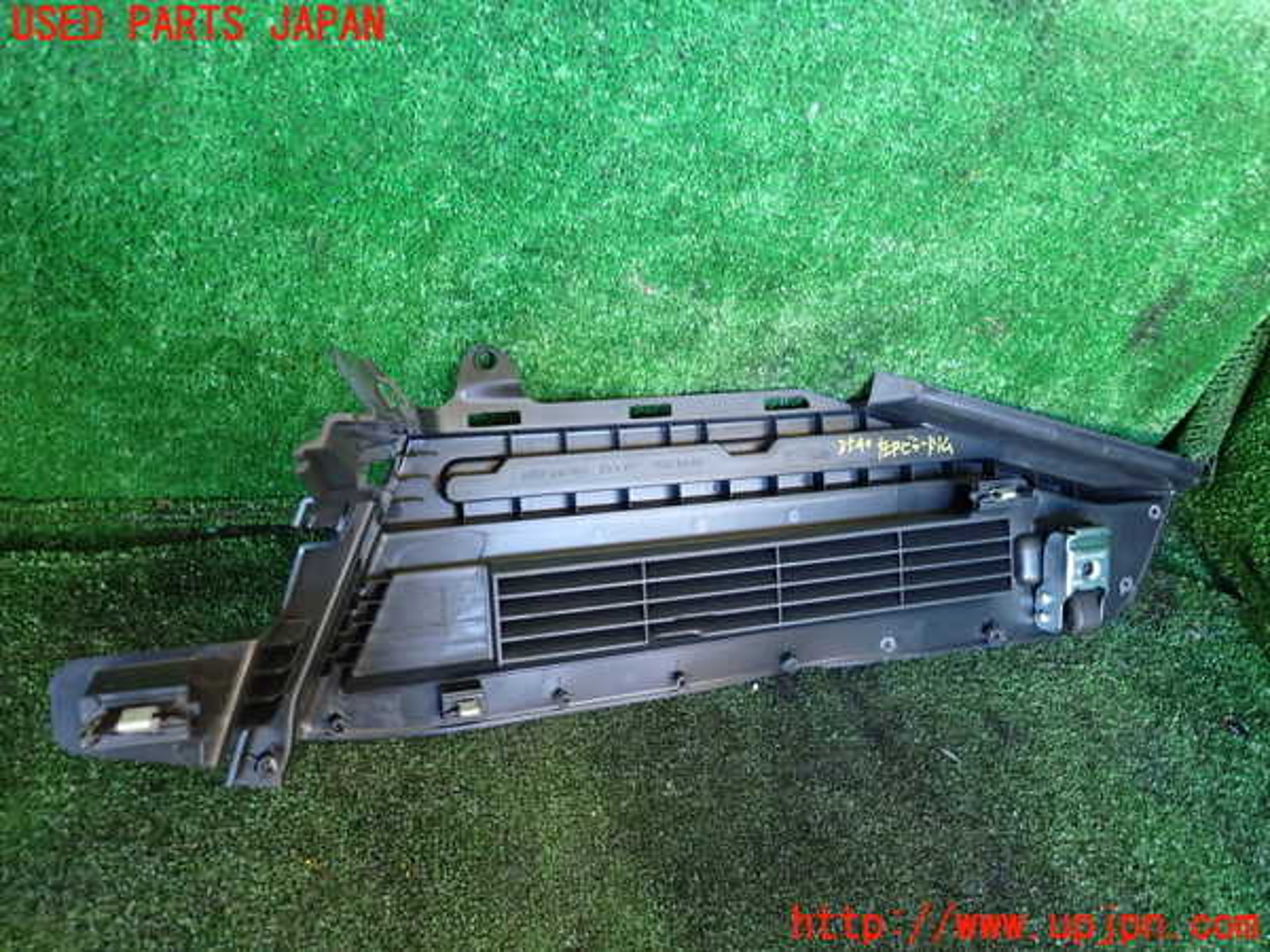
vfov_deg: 54.9
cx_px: 635
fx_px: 917
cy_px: 476
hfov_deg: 69.4
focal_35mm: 25
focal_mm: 4.5
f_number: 2
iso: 500
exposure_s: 1/30
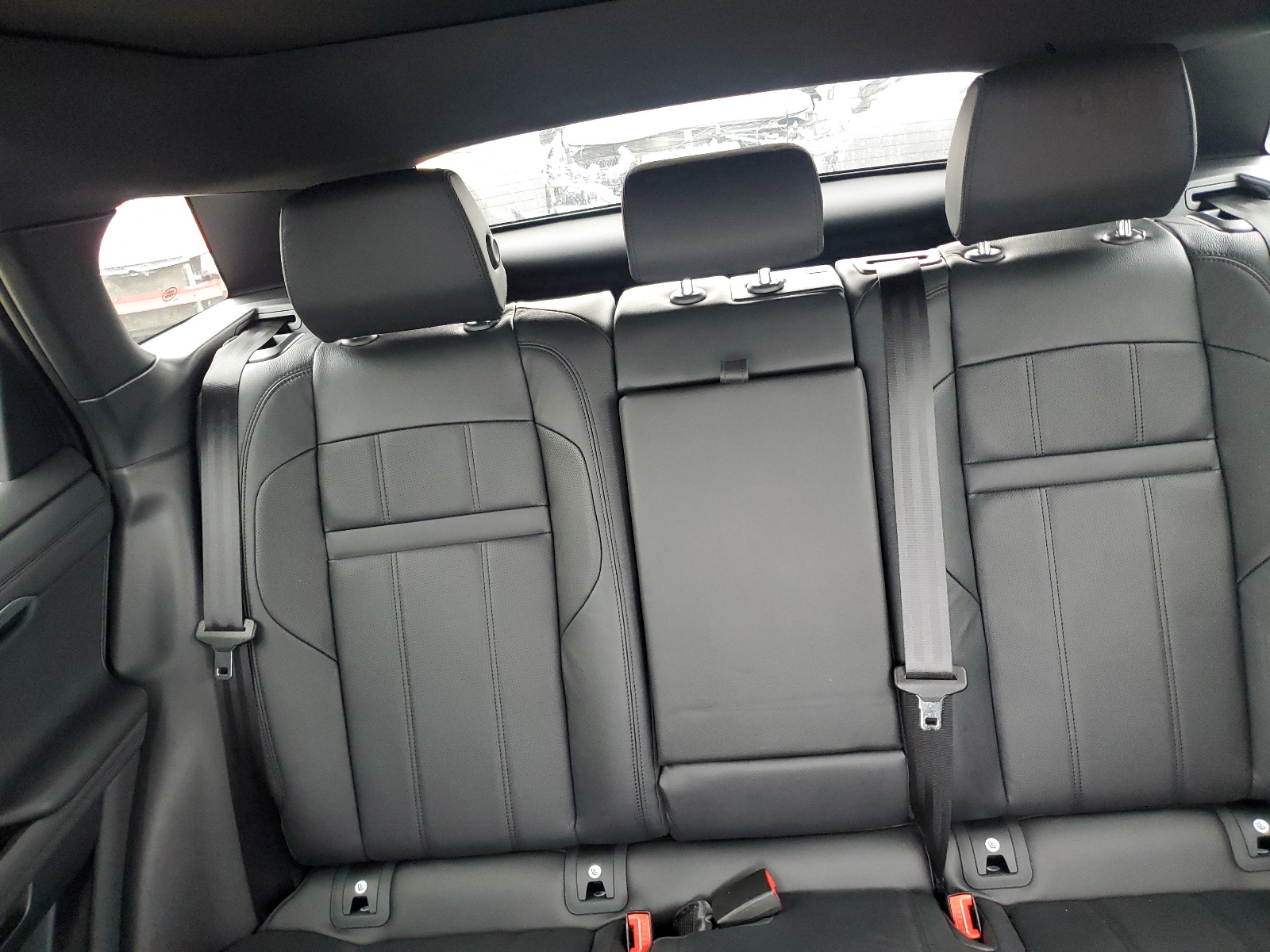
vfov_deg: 53.1
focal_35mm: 26
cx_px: 635
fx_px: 954
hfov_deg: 67.3
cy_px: 476
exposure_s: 1/60.2
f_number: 1.5
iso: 339
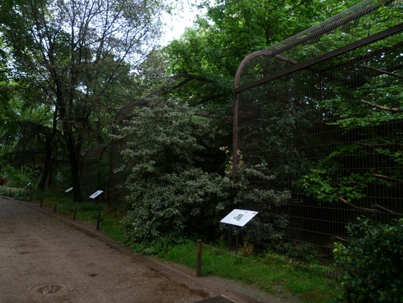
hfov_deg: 69.4
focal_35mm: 25
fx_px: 291
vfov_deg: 54.9
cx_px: 202
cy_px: 152
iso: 200
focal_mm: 4.5
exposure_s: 1/40
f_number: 2.8
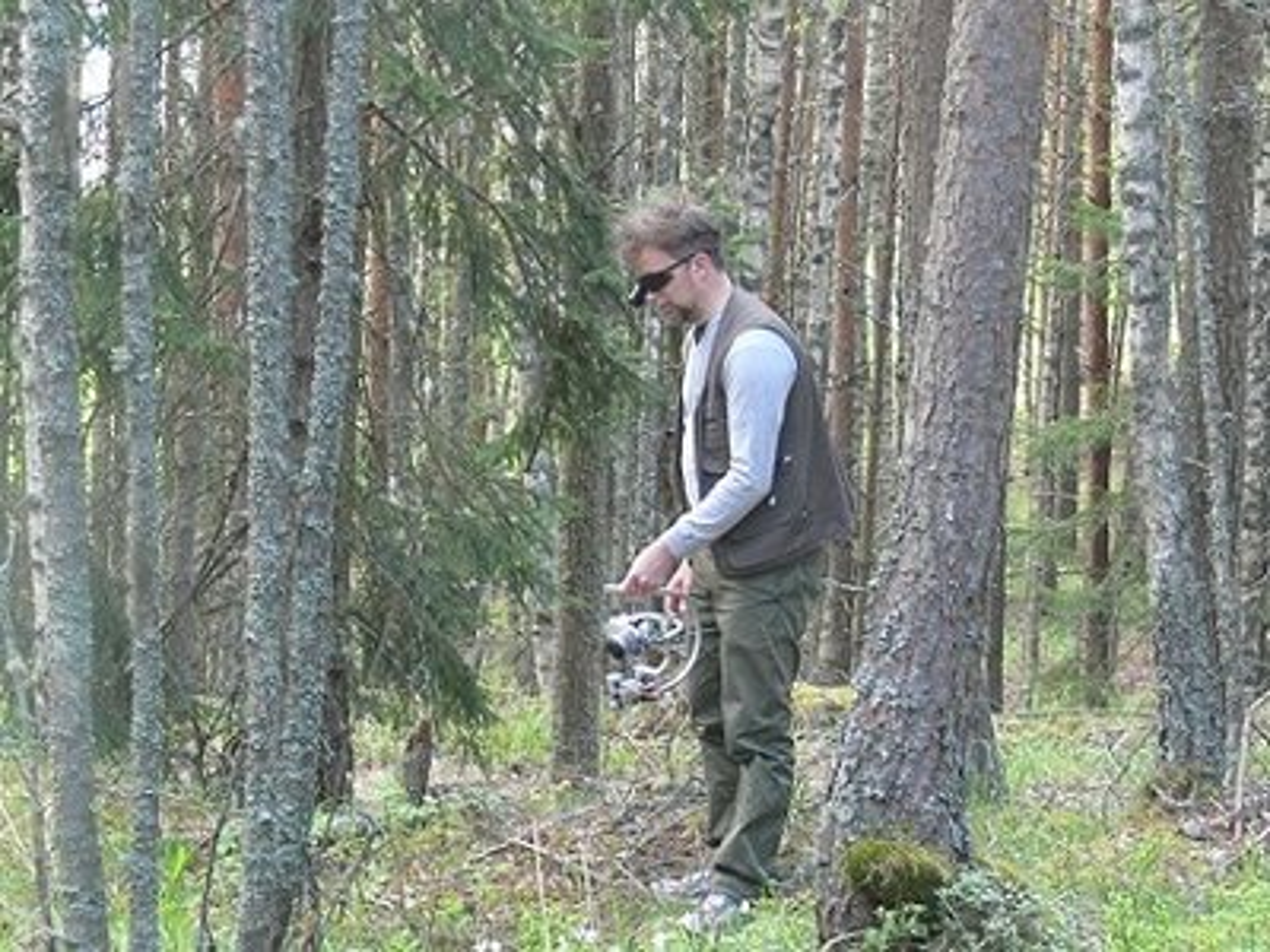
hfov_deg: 12.9
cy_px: 476
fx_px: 5613
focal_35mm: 153
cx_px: 635
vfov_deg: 9.7
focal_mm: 20.3
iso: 125
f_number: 3.2
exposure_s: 1/30
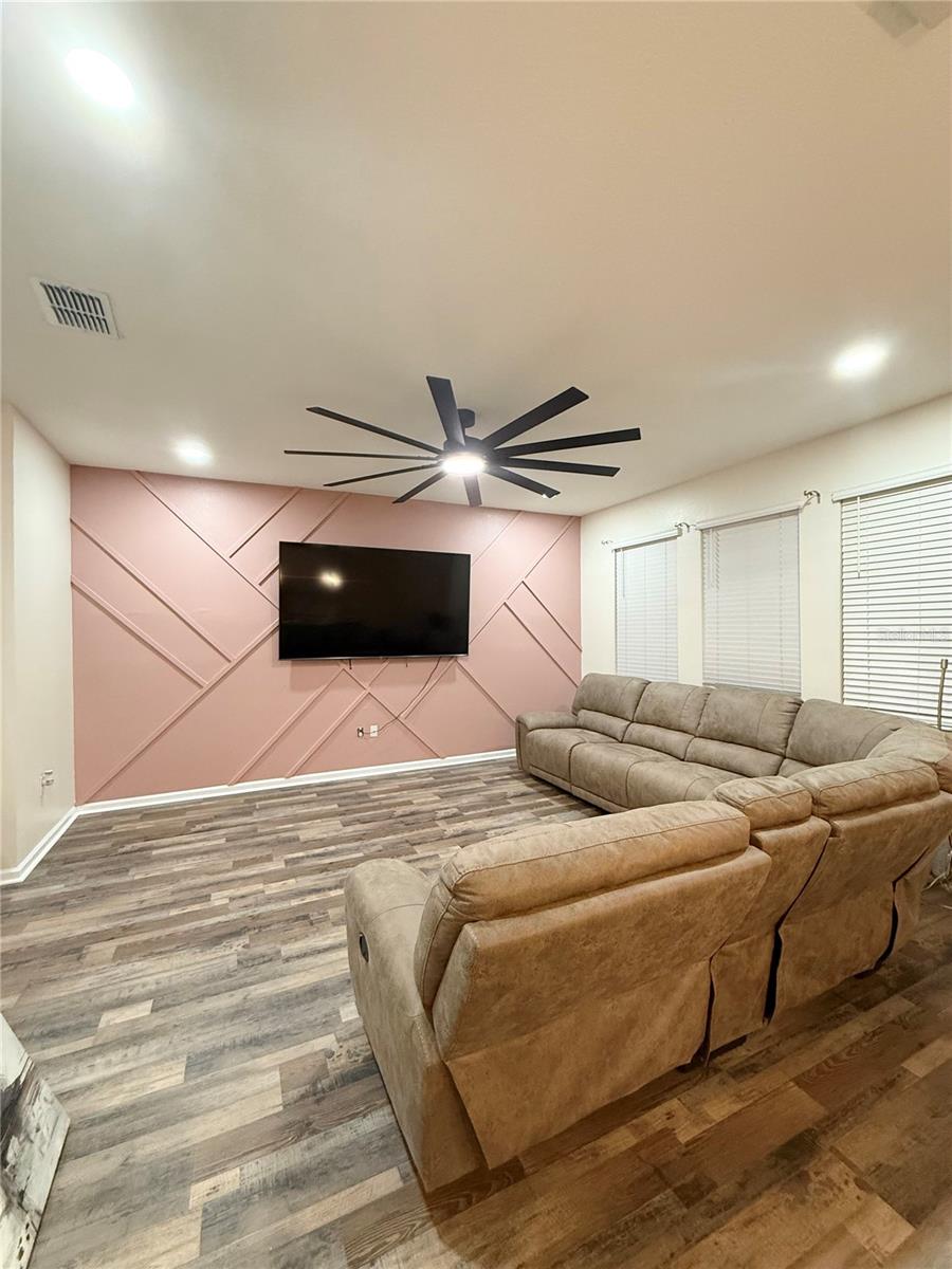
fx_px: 513
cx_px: 476
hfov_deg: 85.7
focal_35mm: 14
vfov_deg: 102.1
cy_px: 634
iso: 400
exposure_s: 1/60
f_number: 2.2
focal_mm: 2.22
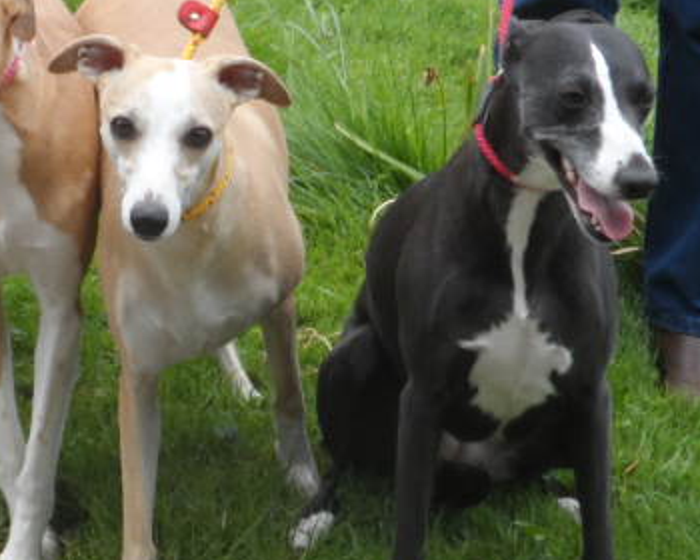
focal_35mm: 177
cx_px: 110
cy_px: 284
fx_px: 3667
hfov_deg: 10.9
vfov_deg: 8.7
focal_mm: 10.2
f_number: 4.2
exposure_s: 1/125
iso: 80
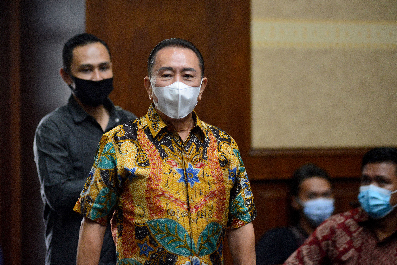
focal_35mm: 170
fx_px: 1875
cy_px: 132
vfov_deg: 8.1
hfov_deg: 12.1
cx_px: 198
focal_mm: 170
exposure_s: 1/80
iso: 3200
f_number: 2.8
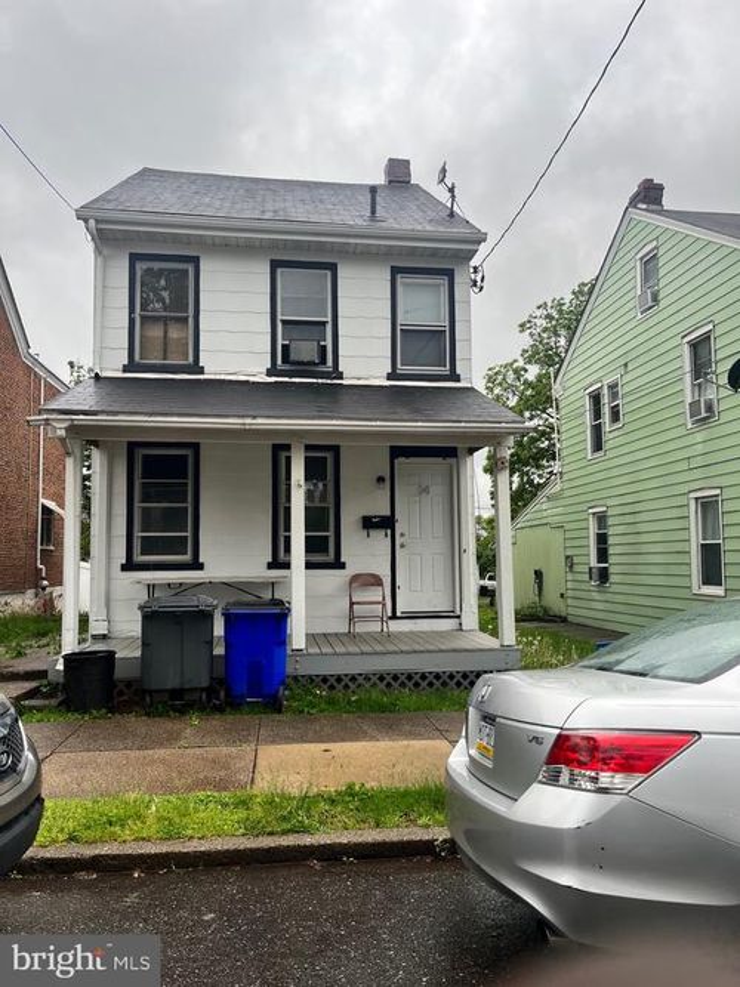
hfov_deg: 53.0
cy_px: 494
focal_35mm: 26
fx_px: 741
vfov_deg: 67.3
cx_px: 370
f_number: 1.6
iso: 50
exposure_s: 1/412
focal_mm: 5.1
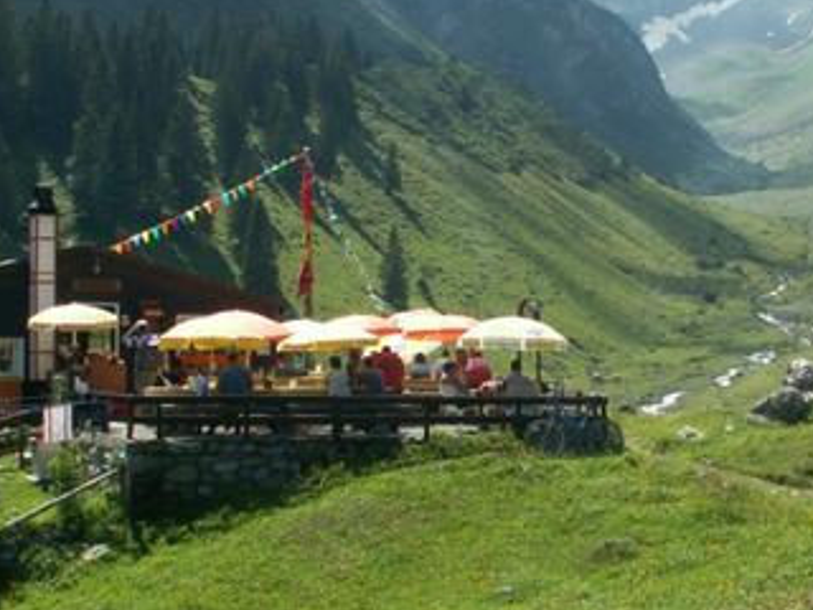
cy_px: 295
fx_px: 1644
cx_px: 544
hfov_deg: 27.6
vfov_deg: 21.0
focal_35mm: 70
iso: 50
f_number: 5.6
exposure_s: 1/200
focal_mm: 5.86
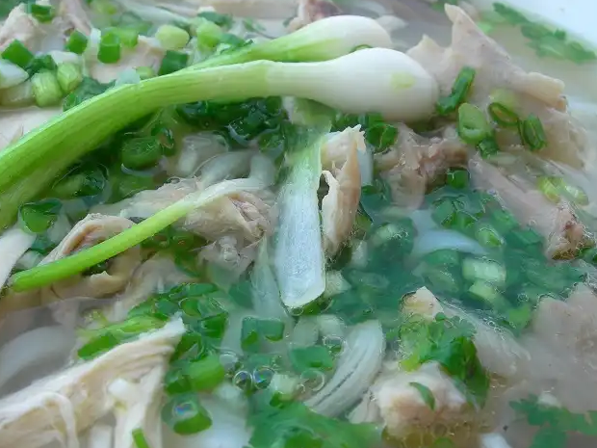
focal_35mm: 49
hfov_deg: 38.7
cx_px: 224
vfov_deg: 29.7
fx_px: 845
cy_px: 224
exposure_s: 1/164
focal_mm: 7.8
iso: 50
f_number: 4.8
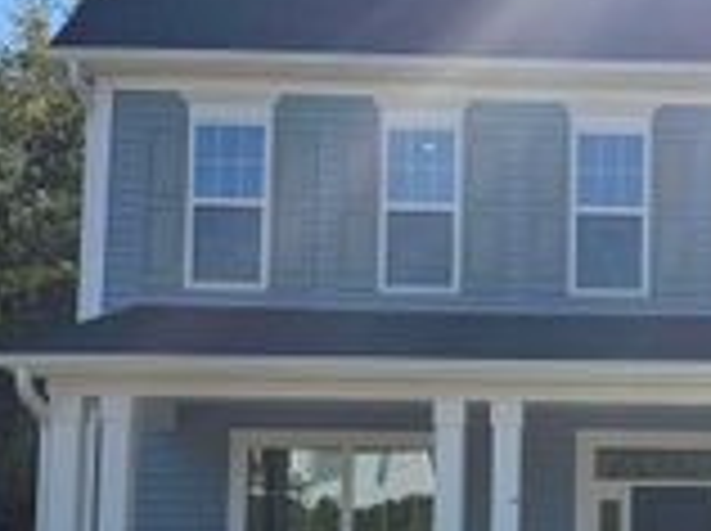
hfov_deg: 24.3
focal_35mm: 76
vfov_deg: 19.1
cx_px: 742
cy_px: 448
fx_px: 1559
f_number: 1.78
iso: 100
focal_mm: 6.76
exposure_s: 1/4673
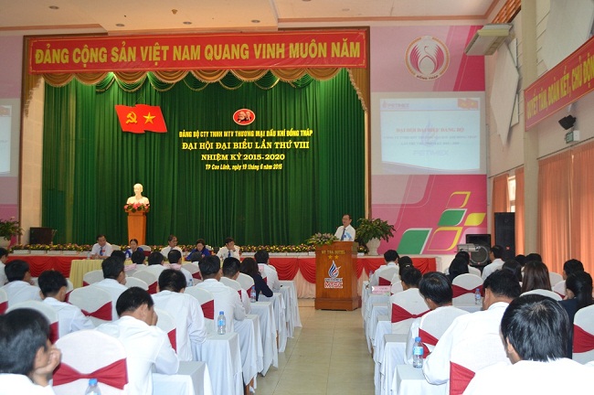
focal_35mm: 39
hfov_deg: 49.6
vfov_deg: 34.1
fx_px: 643
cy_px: 198
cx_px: 297
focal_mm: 26
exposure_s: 1/30
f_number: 4.2
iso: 560
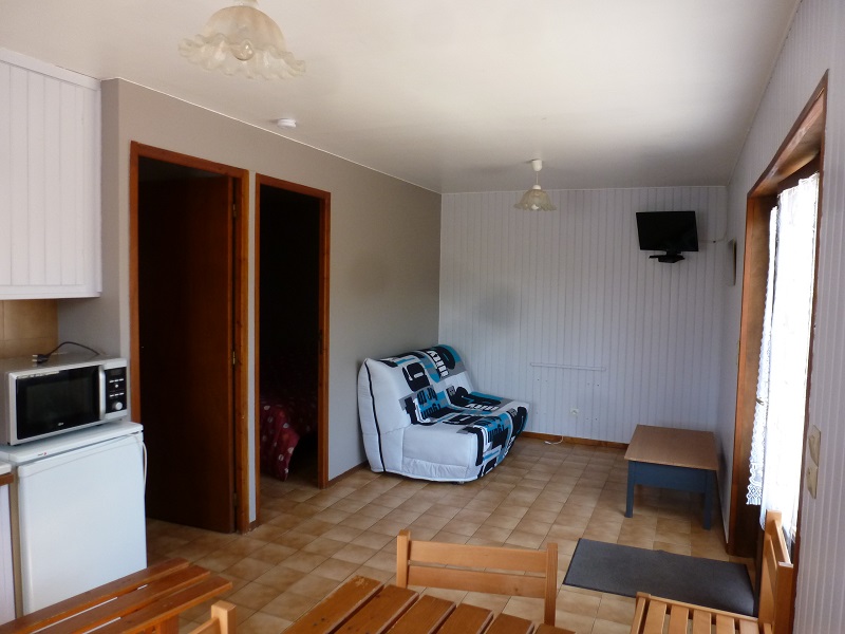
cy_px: 317
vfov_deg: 56.8
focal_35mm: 24
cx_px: 422
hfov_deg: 71.6
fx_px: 586
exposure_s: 1/60
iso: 250
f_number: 3.3
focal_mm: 4.3
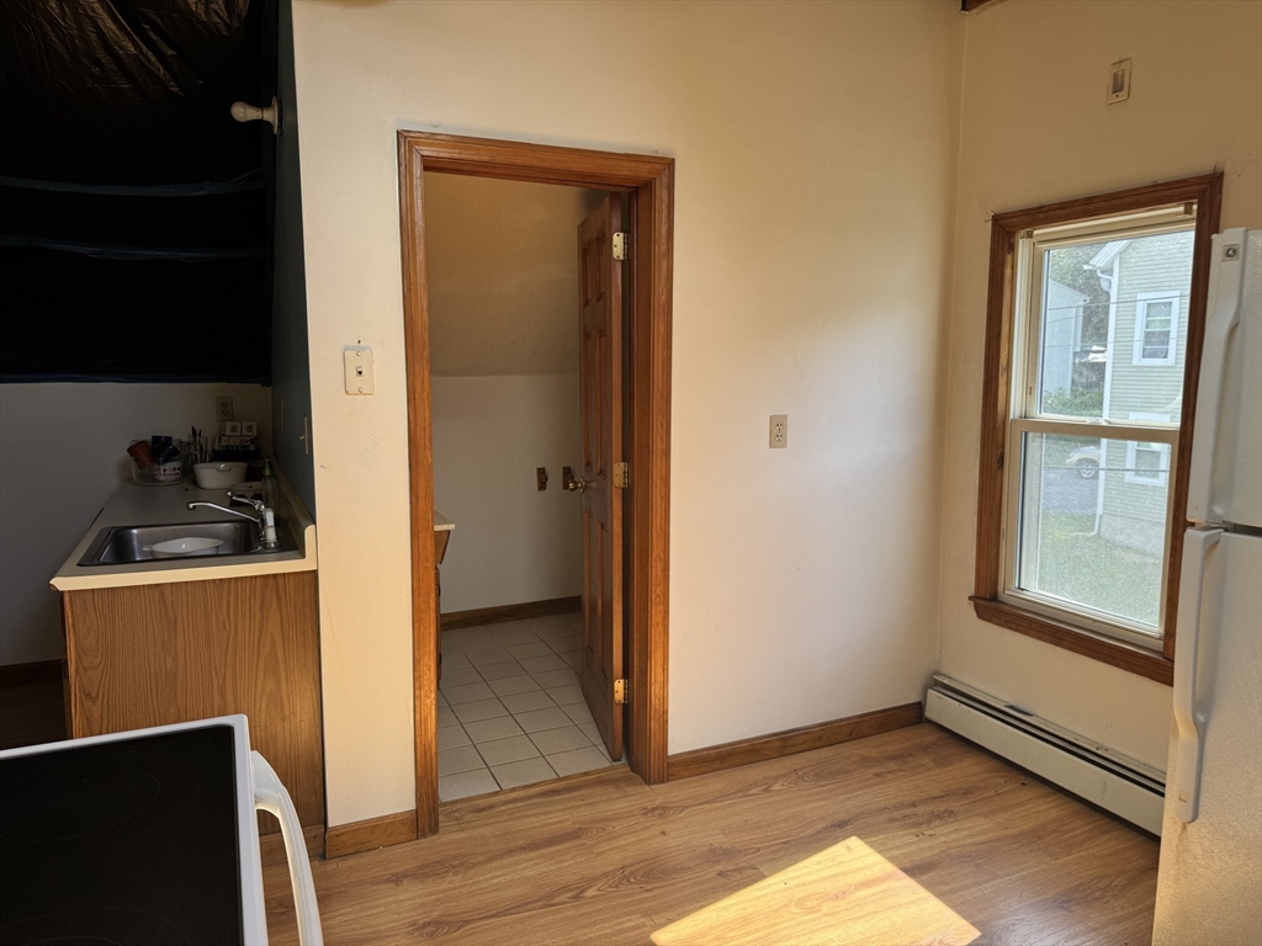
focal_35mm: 24
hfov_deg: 71.6
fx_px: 875
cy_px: 473
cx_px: 631
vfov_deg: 56.8
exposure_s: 1/171
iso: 64
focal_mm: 6.76
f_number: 1.78
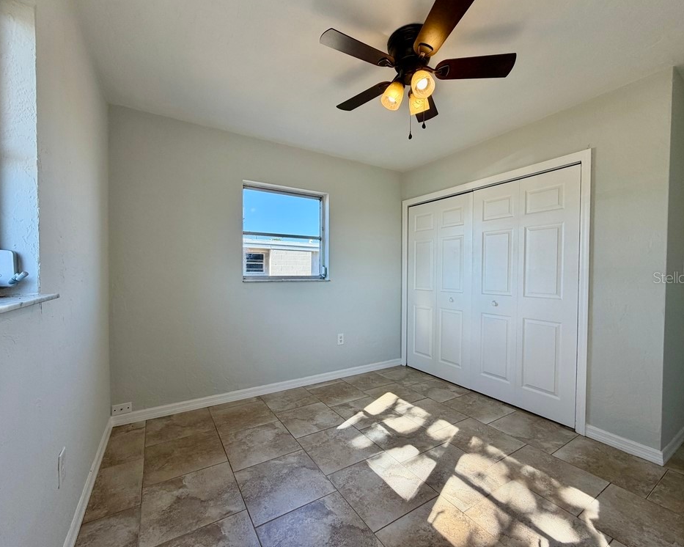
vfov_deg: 84.0
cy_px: 277
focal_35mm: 15
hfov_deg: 96.8
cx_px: 347
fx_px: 304
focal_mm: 2.22
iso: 64
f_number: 2.2
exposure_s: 1/120
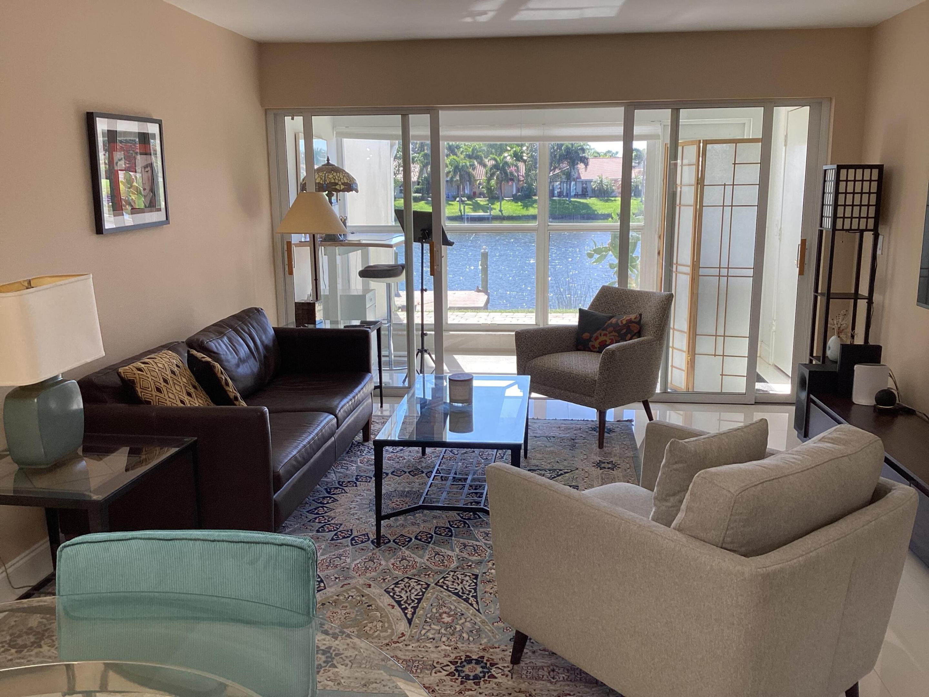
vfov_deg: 45.4
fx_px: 832
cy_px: 348
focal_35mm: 31
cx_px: 464
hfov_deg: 58.4
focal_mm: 3.3
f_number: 2.4
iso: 40
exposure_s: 1/120
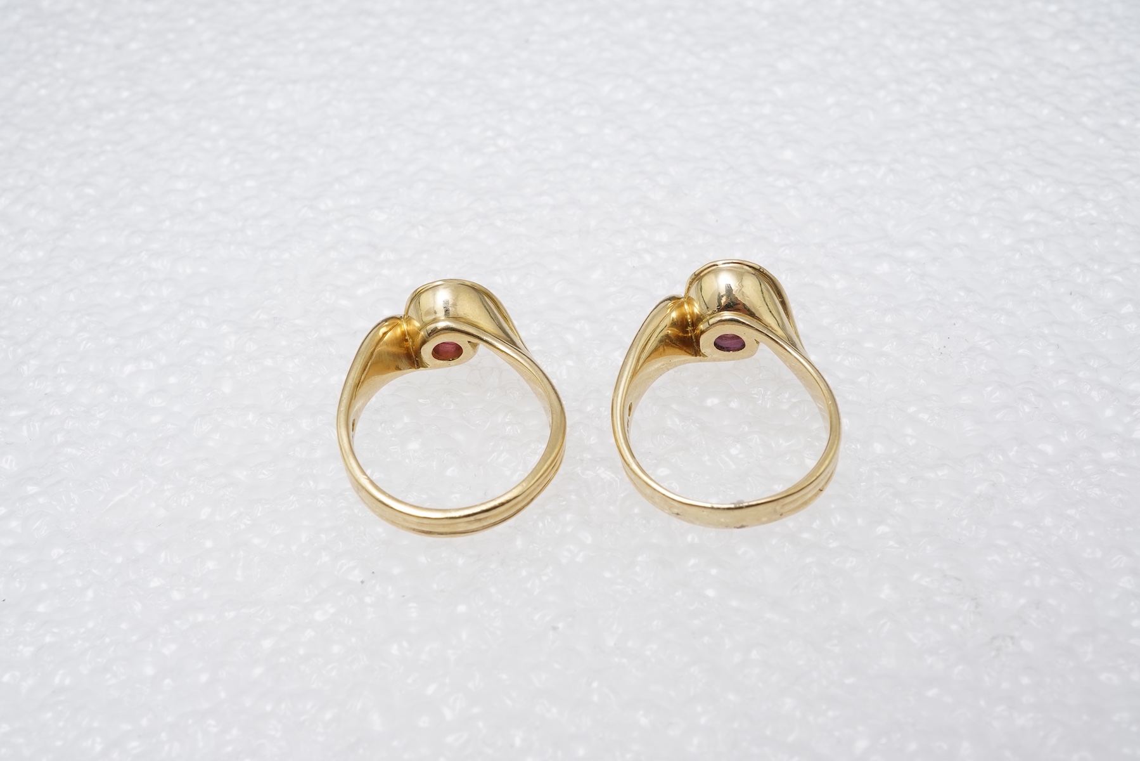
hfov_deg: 43.6
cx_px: 570
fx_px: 1425
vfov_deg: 29.9
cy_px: 380
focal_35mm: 45
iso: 500
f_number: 22
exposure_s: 1/125
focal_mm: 30
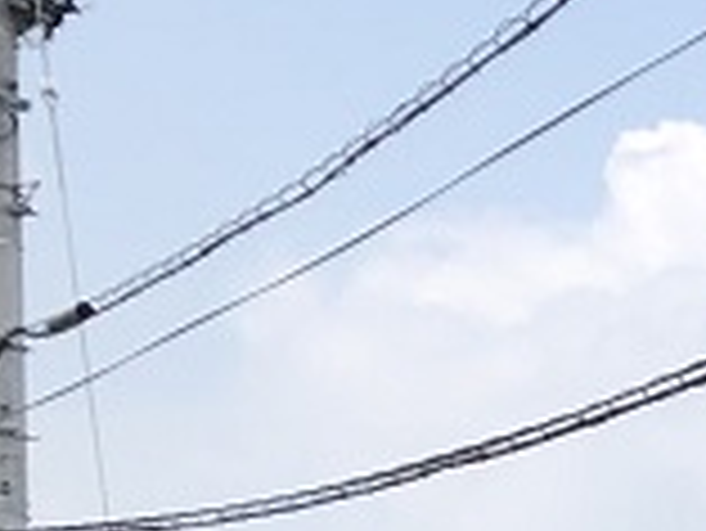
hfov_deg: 8.3
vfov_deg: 7.1
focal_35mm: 196
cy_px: 1298
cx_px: 2239
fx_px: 4001
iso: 20
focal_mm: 4
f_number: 1.8
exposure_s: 1/1567
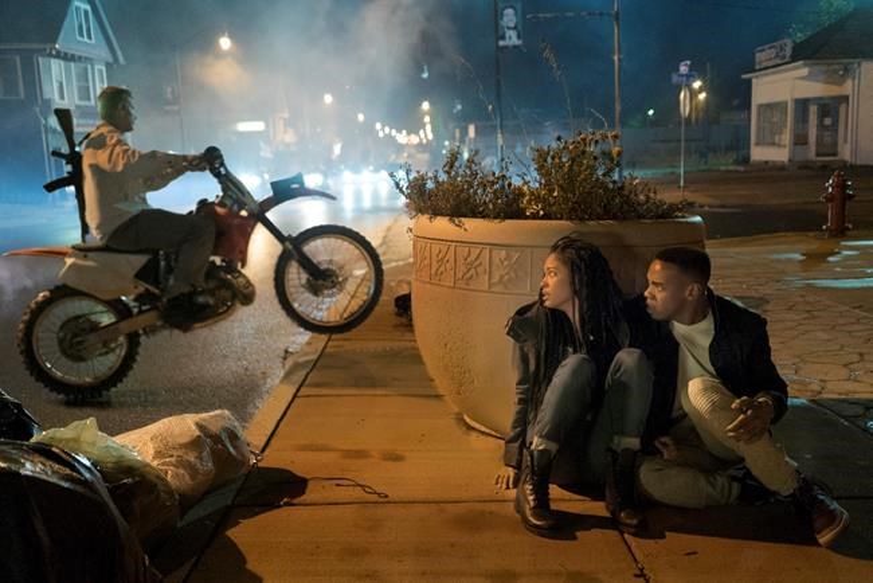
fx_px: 873
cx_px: 436
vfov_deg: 36.9
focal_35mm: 36
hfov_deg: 53.1
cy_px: 292
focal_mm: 24
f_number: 1.8
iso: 6400
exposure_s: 1/320
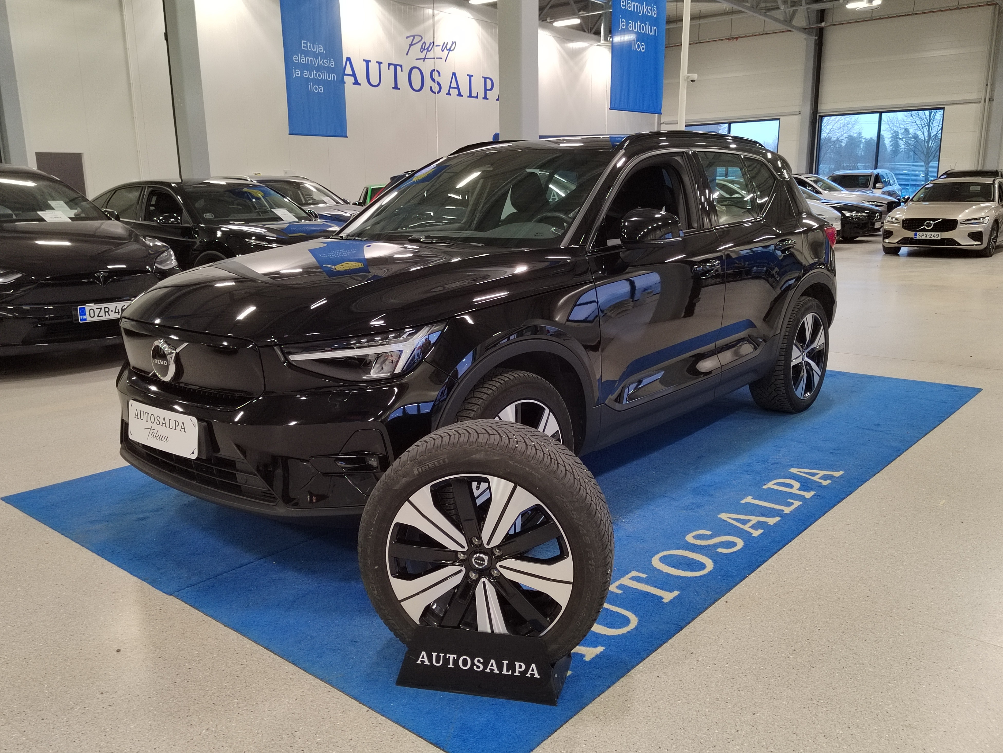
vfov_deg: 48.2
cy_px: 376
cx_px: 502
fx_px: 840
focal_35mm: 29
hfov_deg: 61.7
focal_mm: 5.52
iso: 813
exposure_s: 1/120
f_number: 1.9
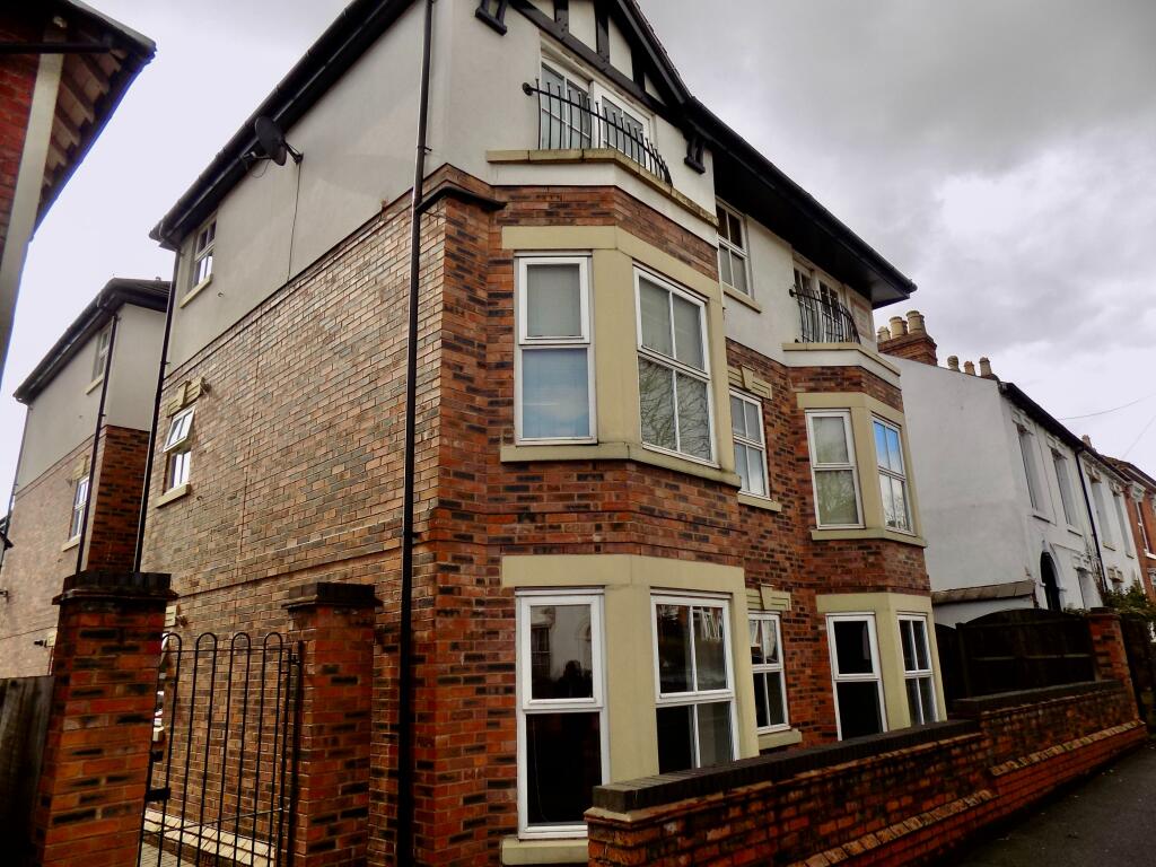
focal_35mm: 23
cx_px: 578
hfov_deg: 73.9
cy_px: 434
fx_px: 768
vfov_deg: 58.9
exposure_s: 1/500
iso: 80
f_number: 3.1
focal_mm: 4
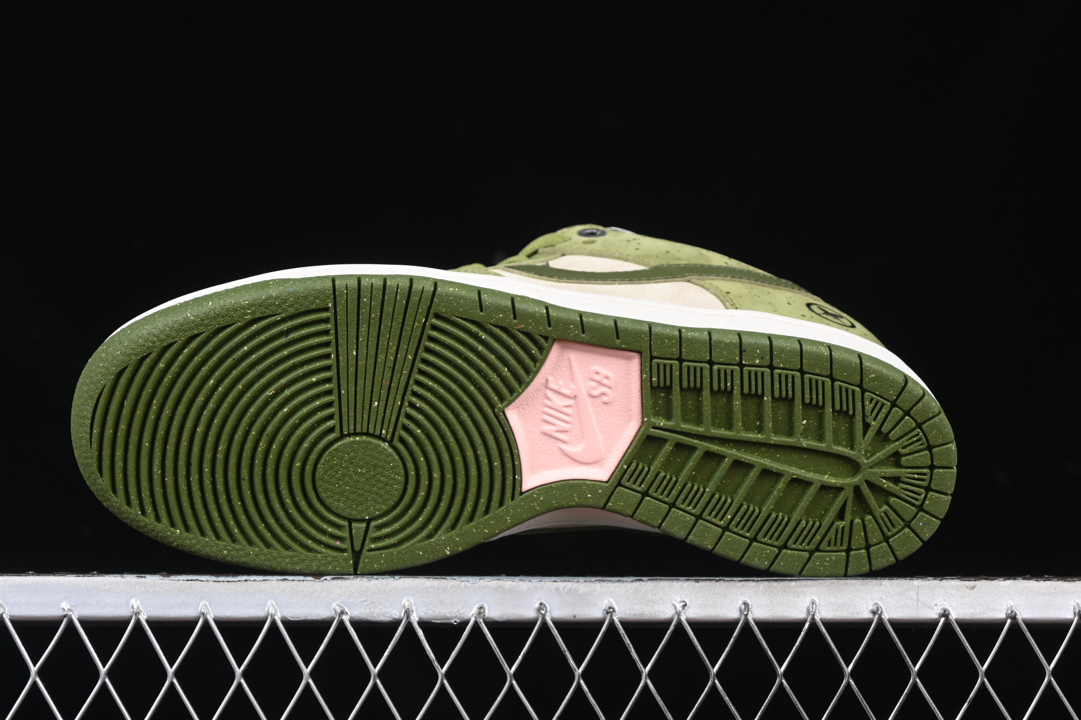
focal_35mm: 84
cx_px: 512
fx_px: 2522
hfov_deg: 24.2
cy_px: 327
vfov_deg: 16.3
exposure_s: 1/60
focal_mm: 50
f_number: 6.3
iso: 160
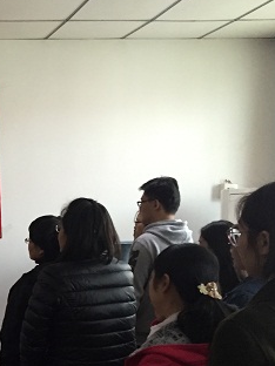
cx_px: -90
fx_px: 689
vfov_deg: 29.5
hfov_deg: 20.5
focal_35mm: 65
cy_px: 255
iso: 200
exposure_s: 1/33
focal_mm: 4.15
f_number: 2.2
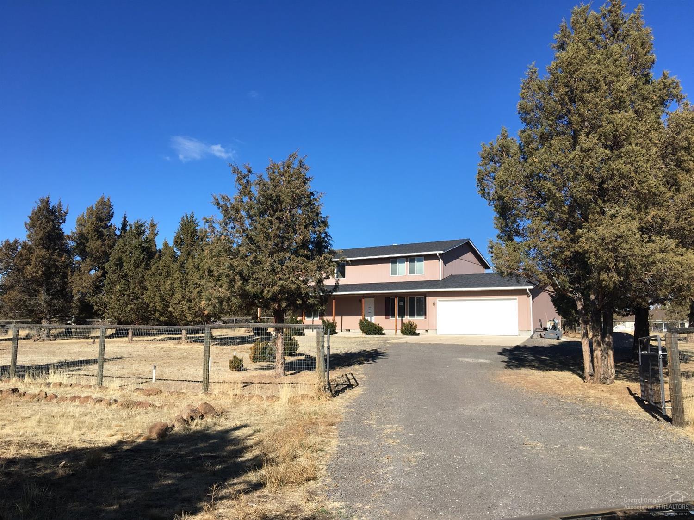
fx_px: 581
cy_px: 260
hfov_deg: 61.7
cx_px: 347
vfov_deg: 48.2
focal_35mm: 29
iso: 25
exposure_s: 1/1637
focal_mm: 4.15
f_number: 2.2
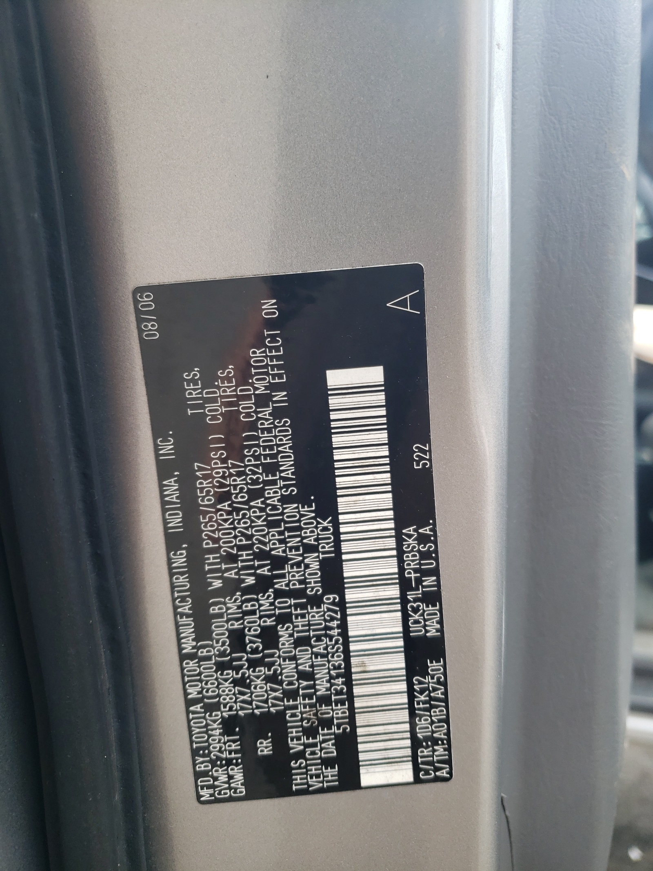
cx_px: 326
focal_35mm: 26
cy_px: 436
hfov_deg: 53.1
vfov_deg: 67.3
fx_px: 654
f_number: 1.5
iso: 50
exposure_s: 1/294
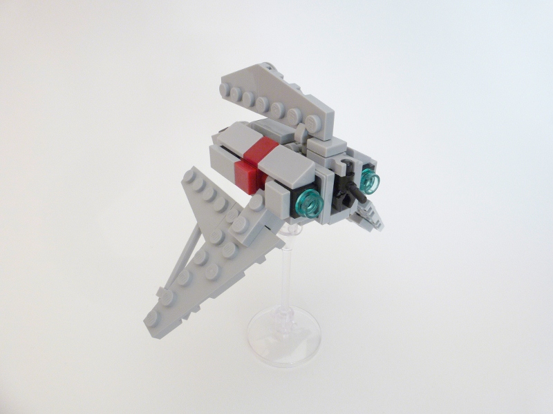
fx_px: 383
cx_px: 276
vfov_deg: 56.8
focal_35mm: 24
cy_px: 207
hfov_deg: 71.6
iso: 100
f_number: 6.3
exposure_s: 6
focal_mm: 4.3
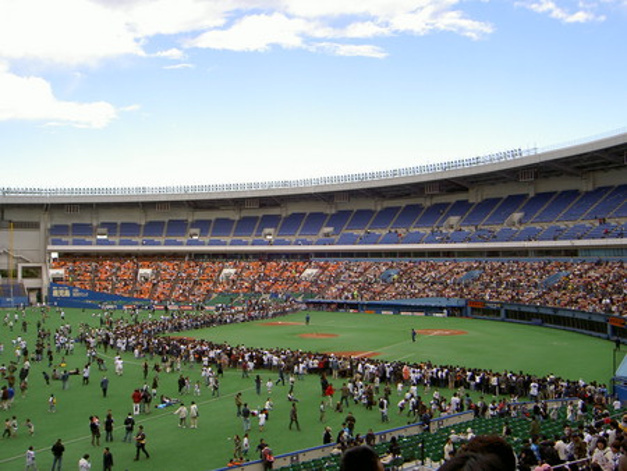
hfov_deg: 53.9
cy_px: 236
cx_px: 314
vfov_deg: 41.8
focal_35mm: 34
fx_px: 616
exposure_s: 1/125
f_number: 4.7
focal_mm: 5.6
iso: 50
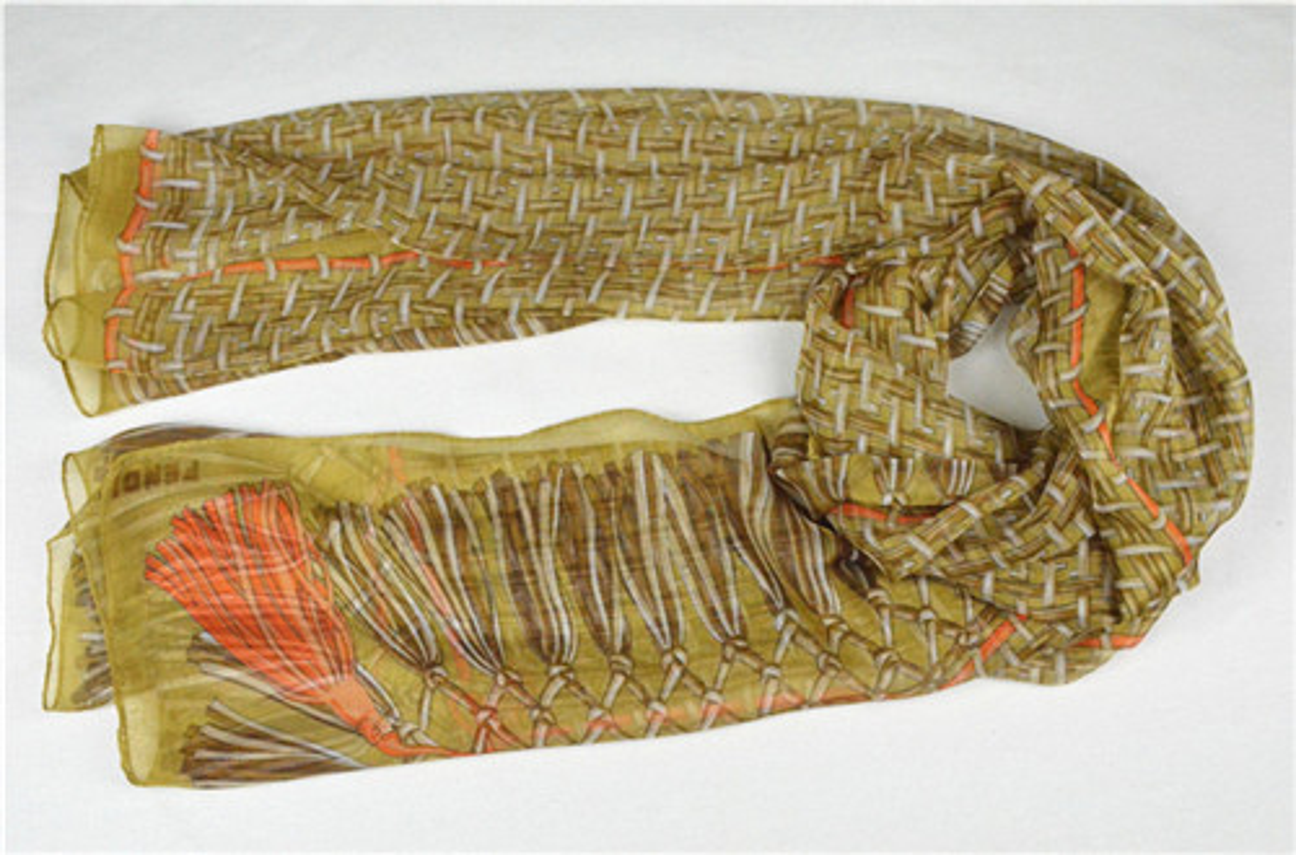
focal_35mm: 39
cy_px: 428
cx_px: 648
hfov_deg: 49.7
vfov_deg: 34.0
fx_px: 1400
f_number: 10
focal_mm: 26
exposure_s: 1/400
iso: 6400
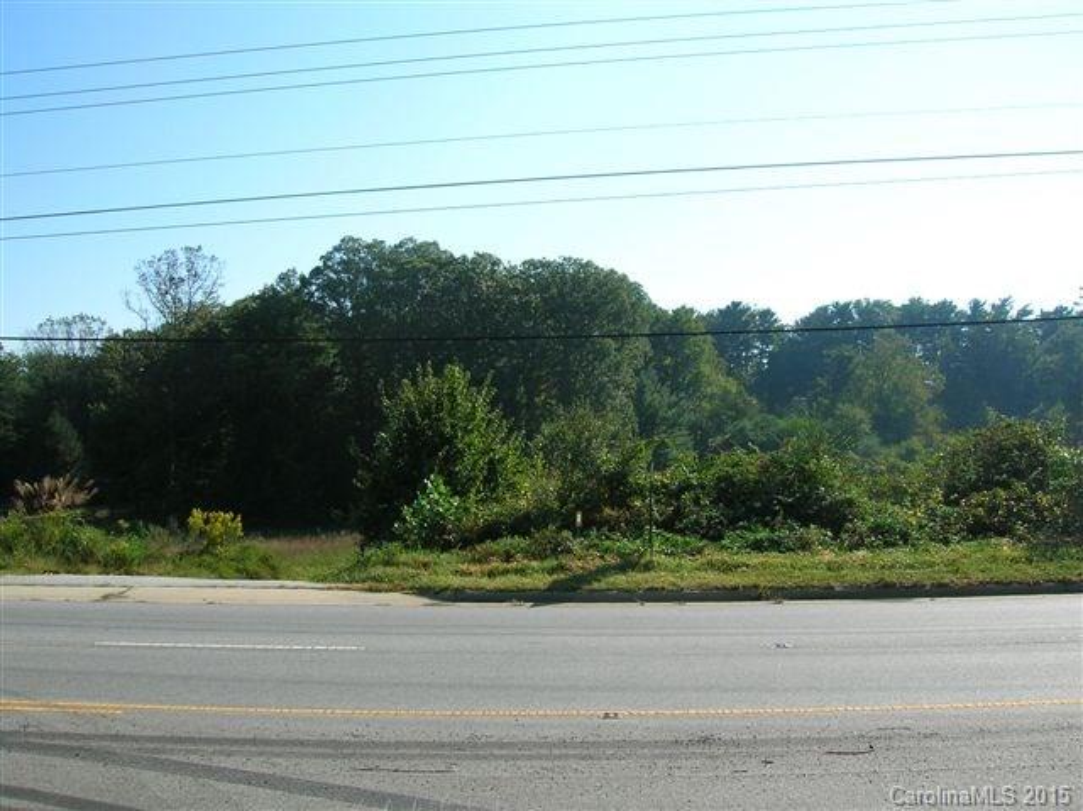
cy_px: 406
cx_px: 542
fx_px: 1063
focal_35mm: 34
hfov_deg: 54.0
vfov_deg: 41.7
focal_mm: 5.7
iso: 71
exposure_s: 1/506
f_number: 4.9
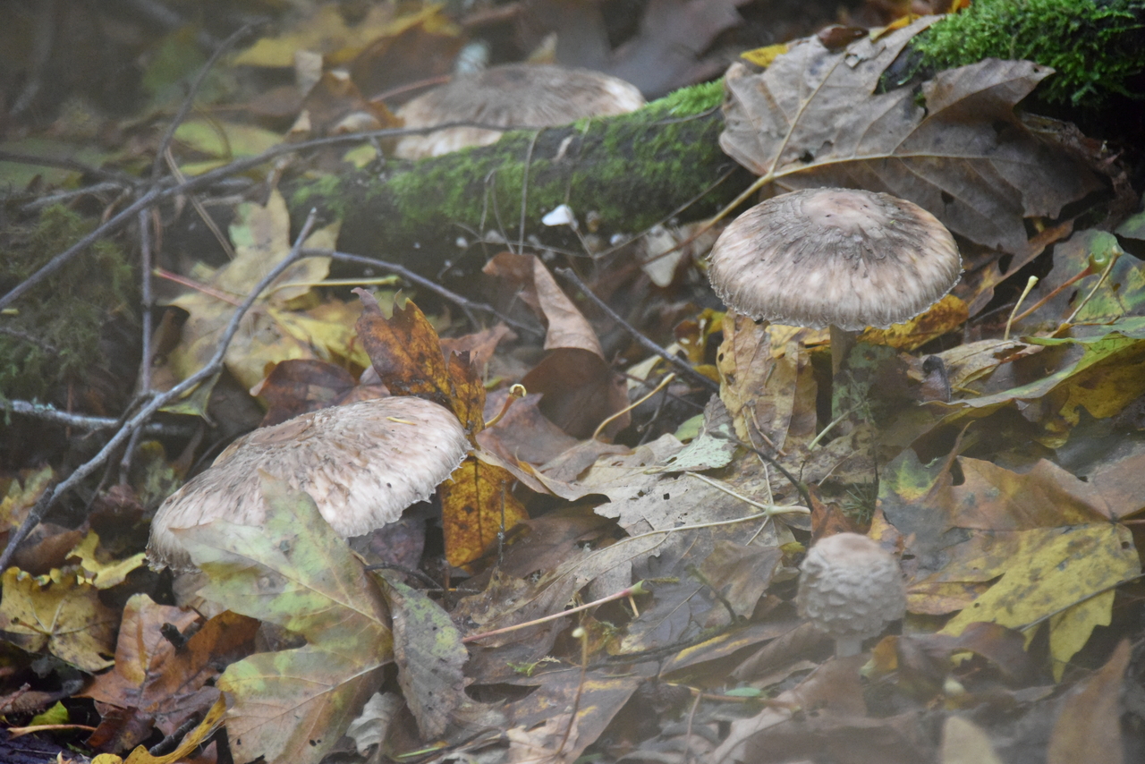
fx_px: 9543
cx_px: 572
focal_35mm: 300
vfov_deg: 4.6
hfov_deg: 6.9
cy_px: 382
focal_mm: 300
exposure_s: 1/640
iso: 9000
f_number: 5.6
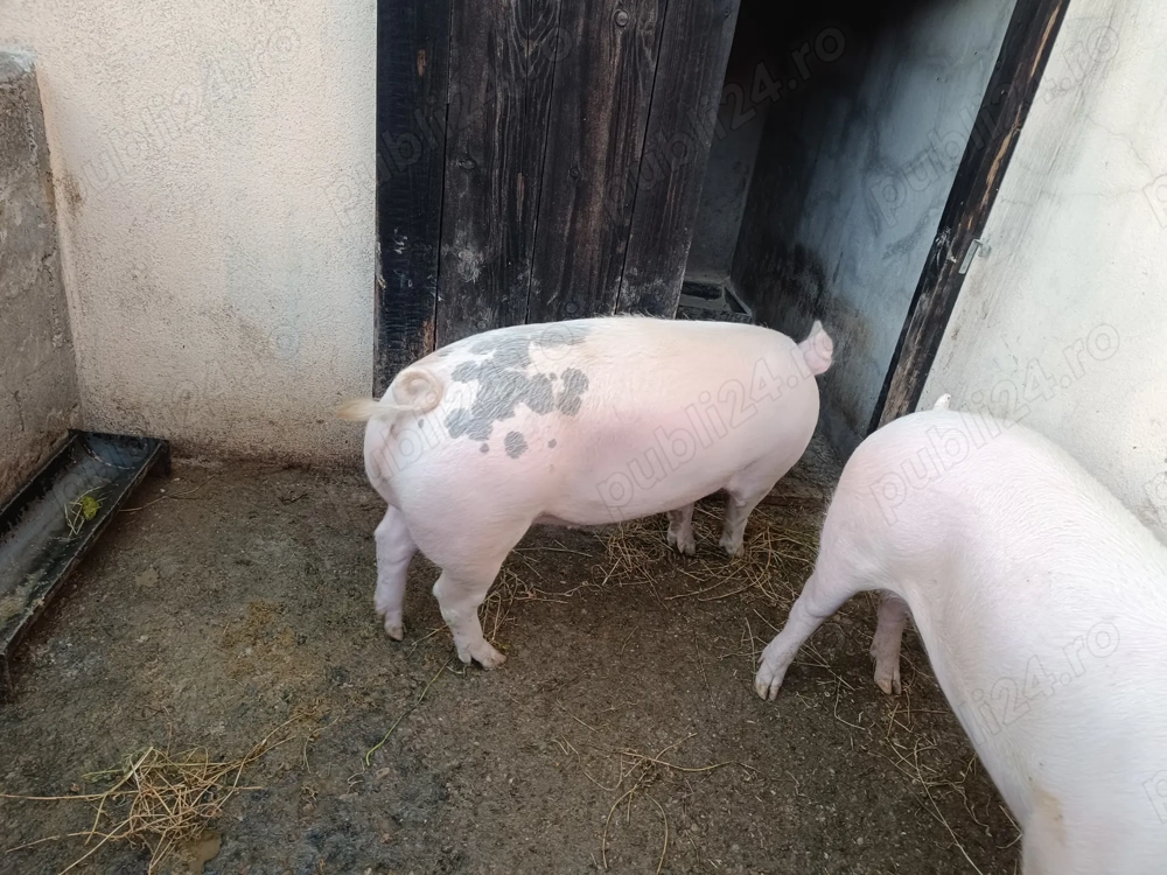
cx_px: 584
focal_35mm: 24
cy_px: 438
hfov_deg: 71.6
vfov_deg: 56.8
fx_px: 809
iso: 550
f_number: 1.88
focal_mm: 5.59
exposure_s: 1/101
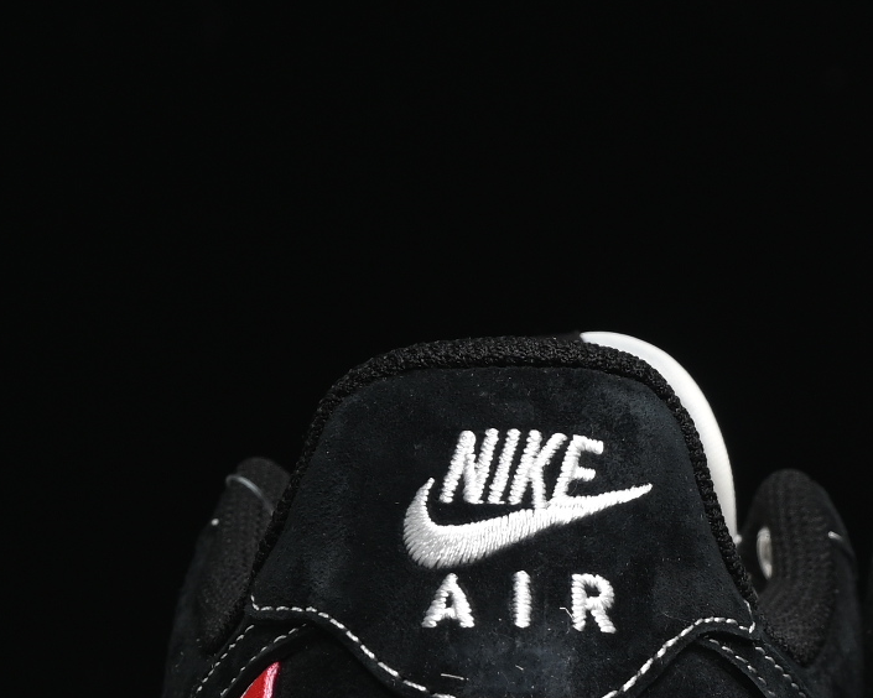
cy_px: 630
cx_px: 836
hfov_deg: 6.9
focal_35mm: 278
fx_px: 7183
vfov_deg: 5.6
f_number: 6.3
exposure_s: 1/40
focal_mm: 50
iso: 160
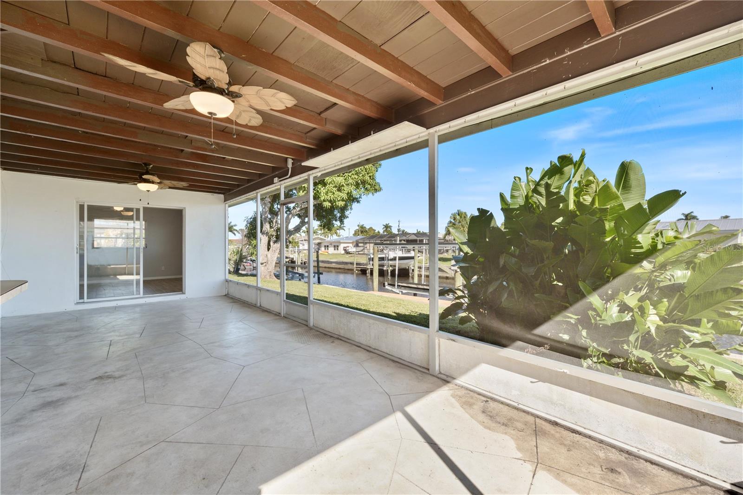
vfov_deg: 81.2
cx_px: 372
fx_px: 289
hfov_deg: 104.3
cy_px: 248
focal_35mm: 14
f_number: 9
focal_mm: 14
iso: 400
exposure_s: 1/160
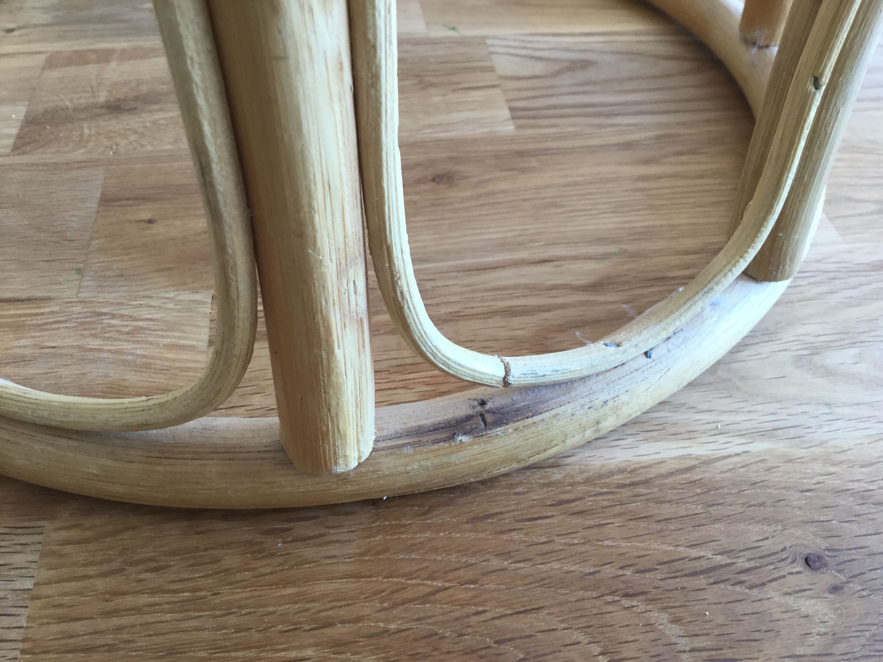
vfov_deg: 45.4
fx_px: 791
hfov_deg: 58.4
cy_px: 331
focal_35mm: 31
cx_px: 442
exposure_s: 1/33
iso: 64
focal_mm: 3.3
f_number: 2.4
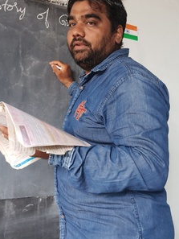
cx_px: 89
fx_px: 296
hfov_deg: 33.6
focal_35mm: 43
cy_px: 99
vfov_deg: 43.7
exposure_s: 1/33.3
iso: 210
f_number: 1.8
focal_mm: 4.22
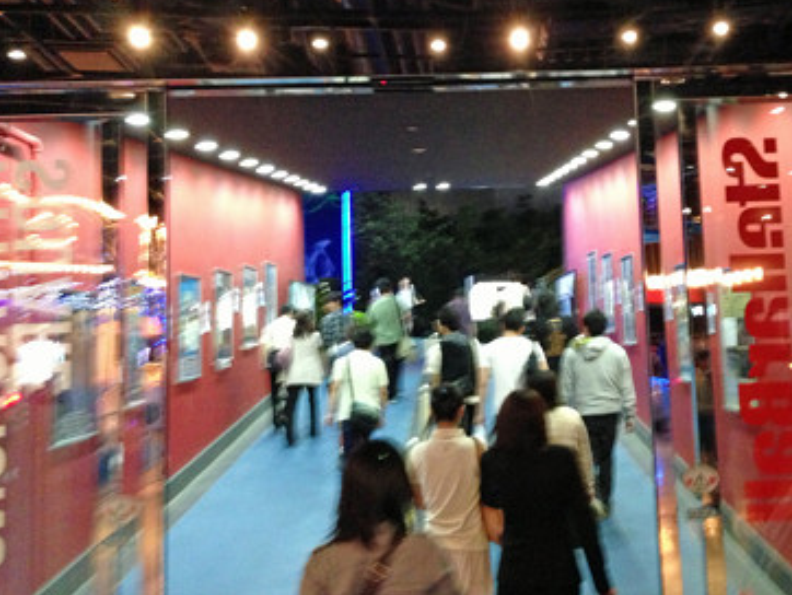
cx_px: 484
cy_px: 249
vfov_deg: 35.1
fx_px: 939
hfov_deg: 45.4
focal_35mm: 41
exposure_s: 1/15
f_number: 2.4
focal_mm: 4.13
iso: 500
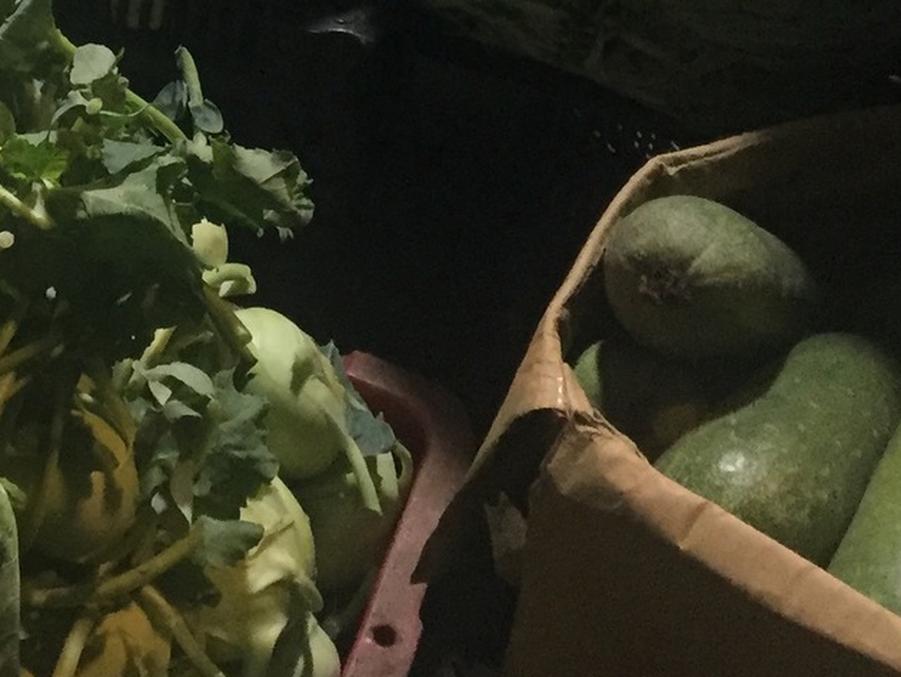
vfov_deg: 15.2
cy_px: -232
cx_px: -222
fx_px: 2396
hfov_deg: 19.8
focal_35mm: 92
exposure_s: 1/33
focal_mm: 4.15
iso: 250
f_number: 2.2
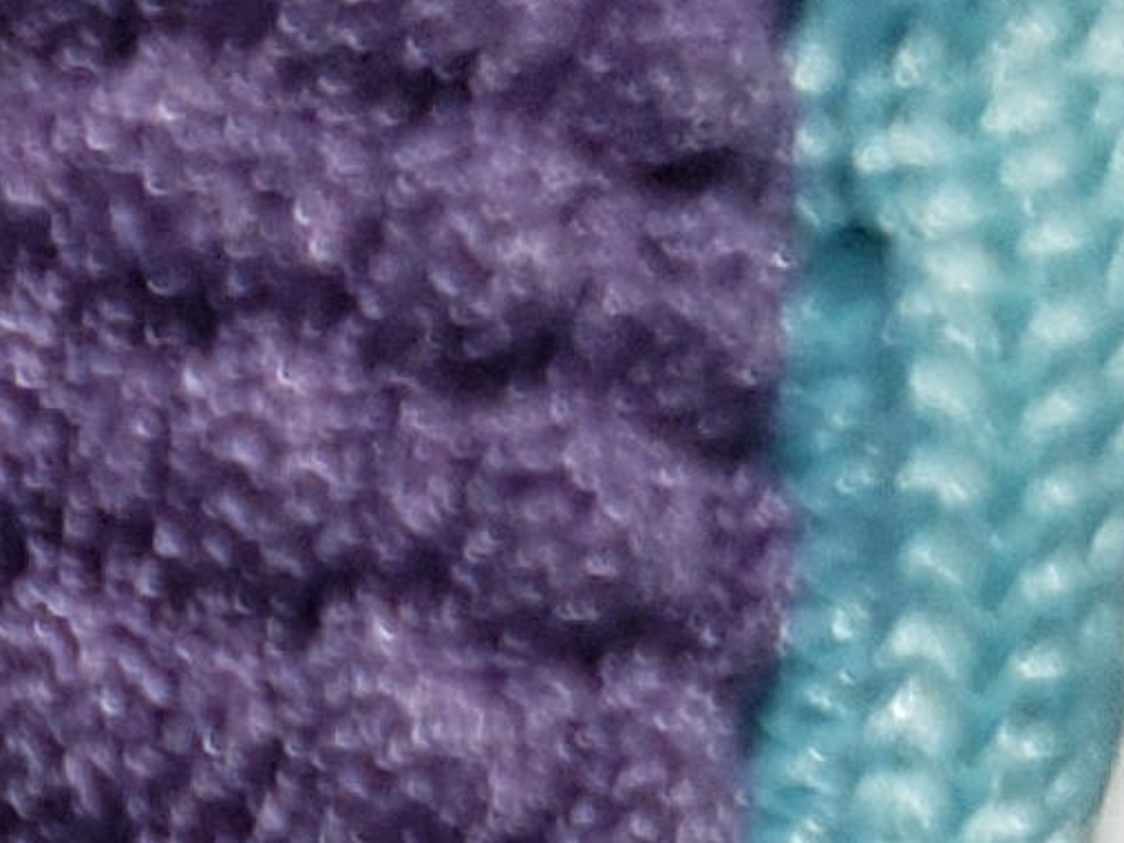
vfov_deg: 6.5
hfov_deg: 7.8
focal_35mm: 206
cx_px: -2694
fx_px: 6691
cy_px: 2703
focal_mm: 4.3
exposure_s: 1/100
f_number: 2.4
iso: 50
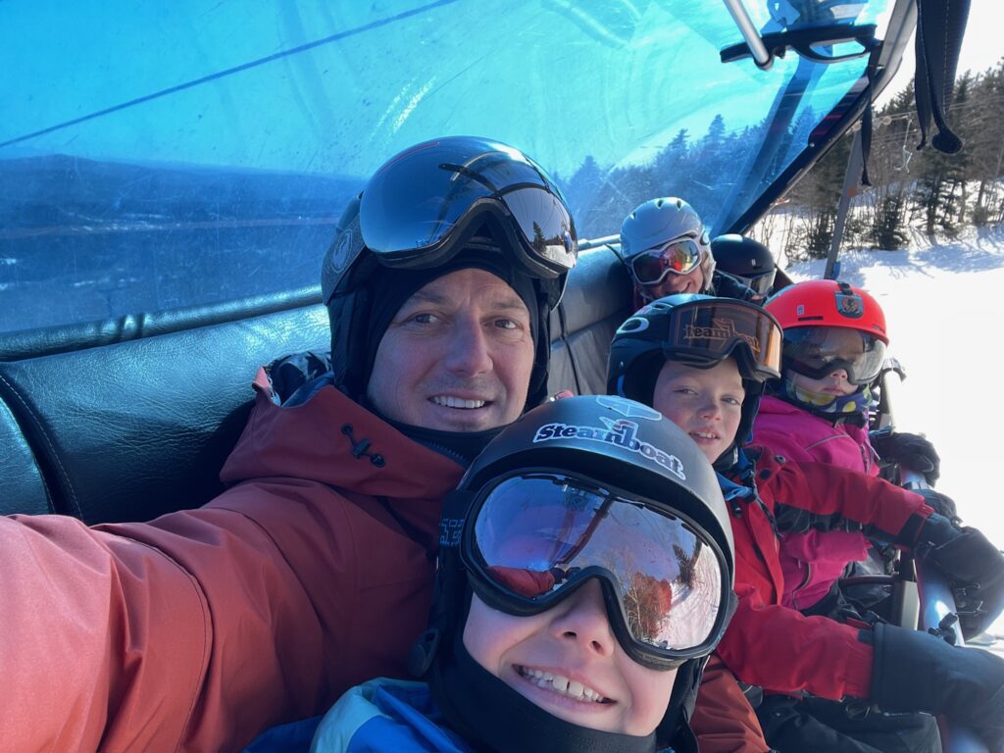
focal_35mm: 23
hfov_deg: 73.9
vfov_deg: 58.9
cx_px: 502
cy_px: 376
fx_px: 667
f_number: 2.2
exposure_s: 1/148
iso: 25
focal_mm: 2.71
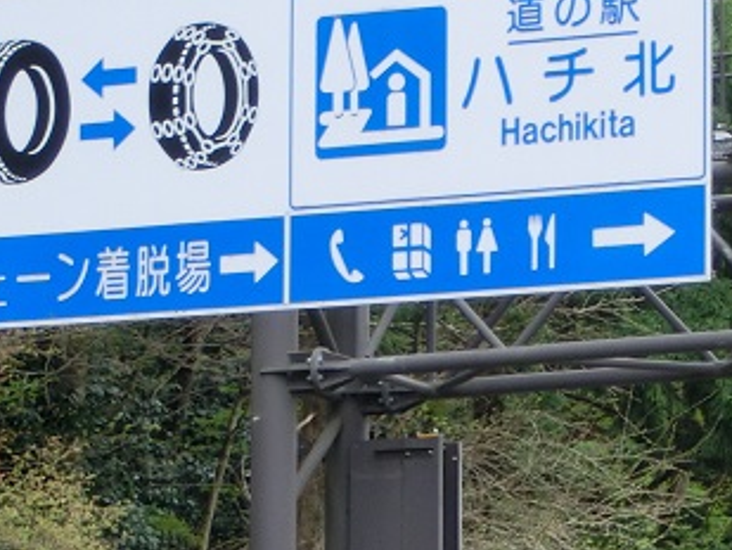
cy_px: 599
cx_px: 500
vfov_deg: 4.9
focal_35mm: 304
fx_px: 6431
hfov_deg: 6.5
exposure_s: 1/60
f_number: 5.3
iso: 100
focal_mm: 17.06
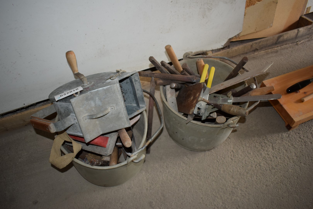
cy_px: 104
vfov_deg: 43.6
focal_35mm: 30
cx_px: 156
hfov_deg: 61.9
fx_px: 261
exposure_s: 1/60
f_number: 3.8
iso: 640
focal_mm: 20
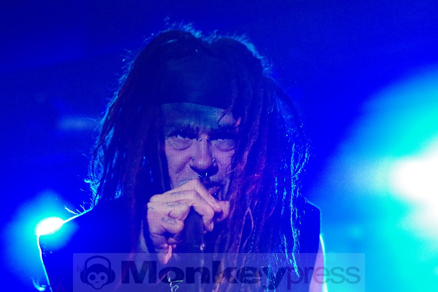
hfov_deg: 27.0
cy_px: 146
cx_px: 219
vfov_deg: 18.2
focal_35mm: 75
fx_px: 912
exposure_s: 1/400
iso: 6400
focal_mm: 50
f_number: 2.5
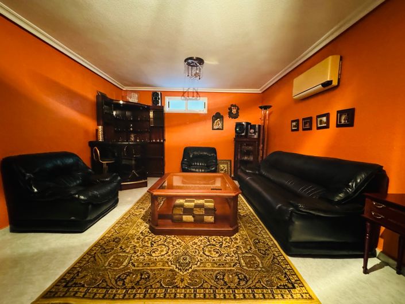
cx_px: 202
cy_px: 152
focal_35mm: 14
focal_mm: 2.22
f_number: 2.2
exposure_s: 1/33
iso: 1600
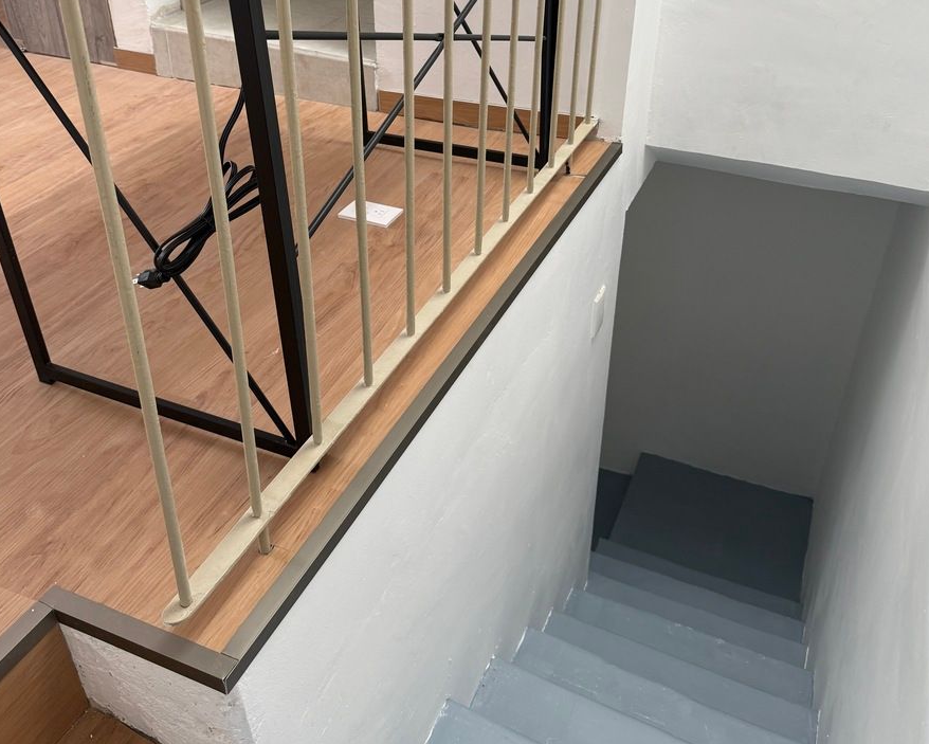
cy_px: 229
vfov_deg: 44.9
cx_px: 471
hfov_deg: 55.6
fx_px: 880
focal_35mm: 32
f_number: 1.78
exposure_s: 1/121
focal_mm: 6.76
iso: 160
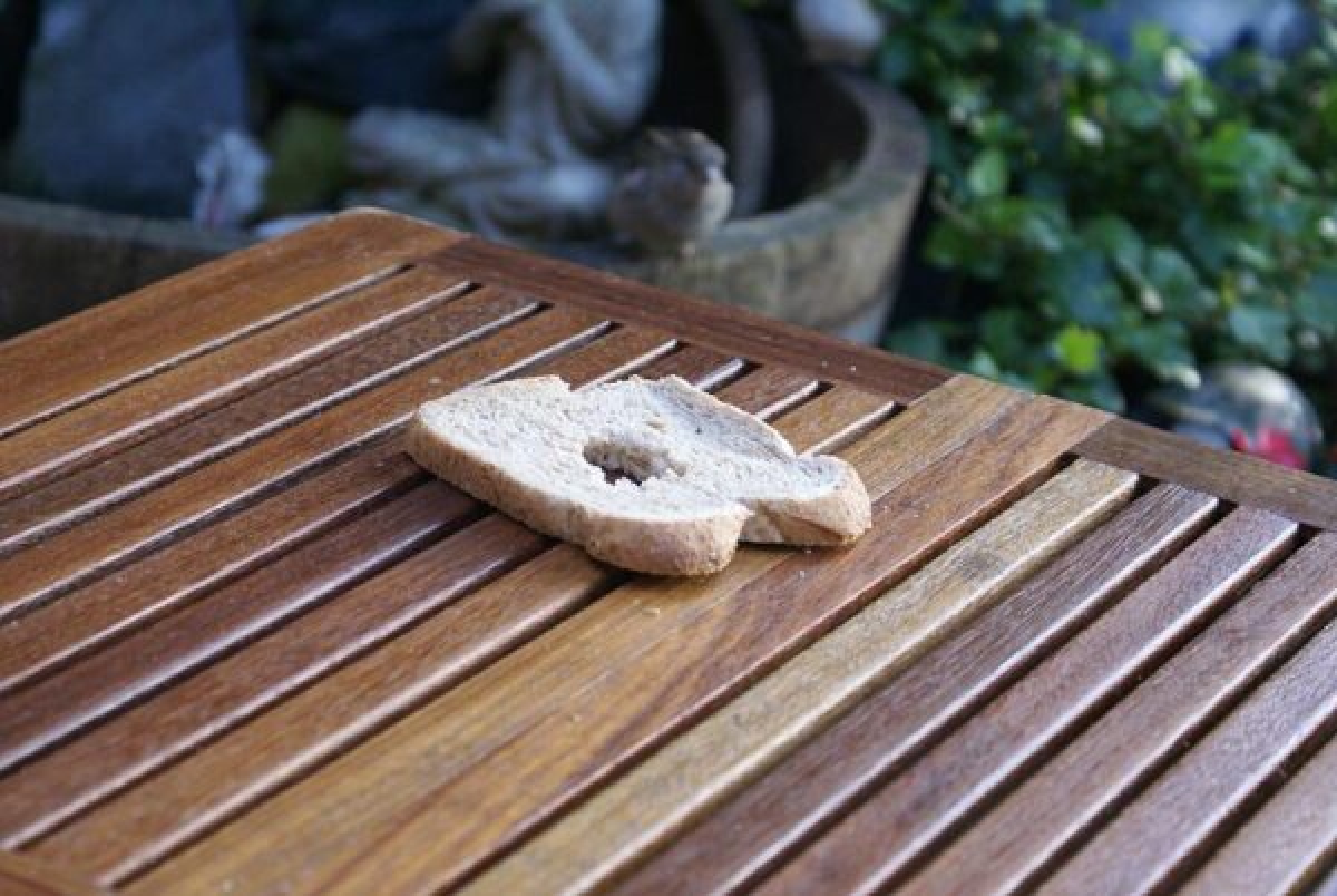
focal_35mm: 105
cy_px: 448
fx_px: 3905
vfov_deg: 13.1
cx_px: 668
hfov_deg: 19.4
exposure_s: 1/125
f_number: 5.6
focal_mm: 70
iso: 320
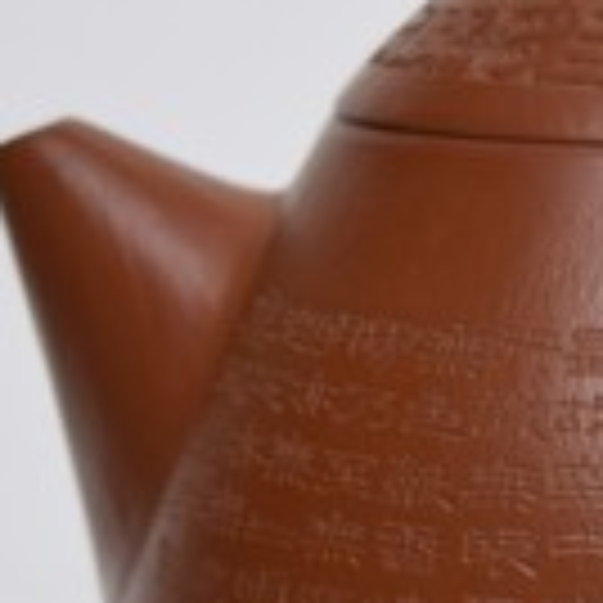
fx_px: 6366
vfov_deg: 5.4
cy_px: 367
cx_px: 698
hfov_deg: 5.4
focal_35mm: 323
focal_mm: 48
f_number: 5.3
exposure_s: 1/60
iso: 400
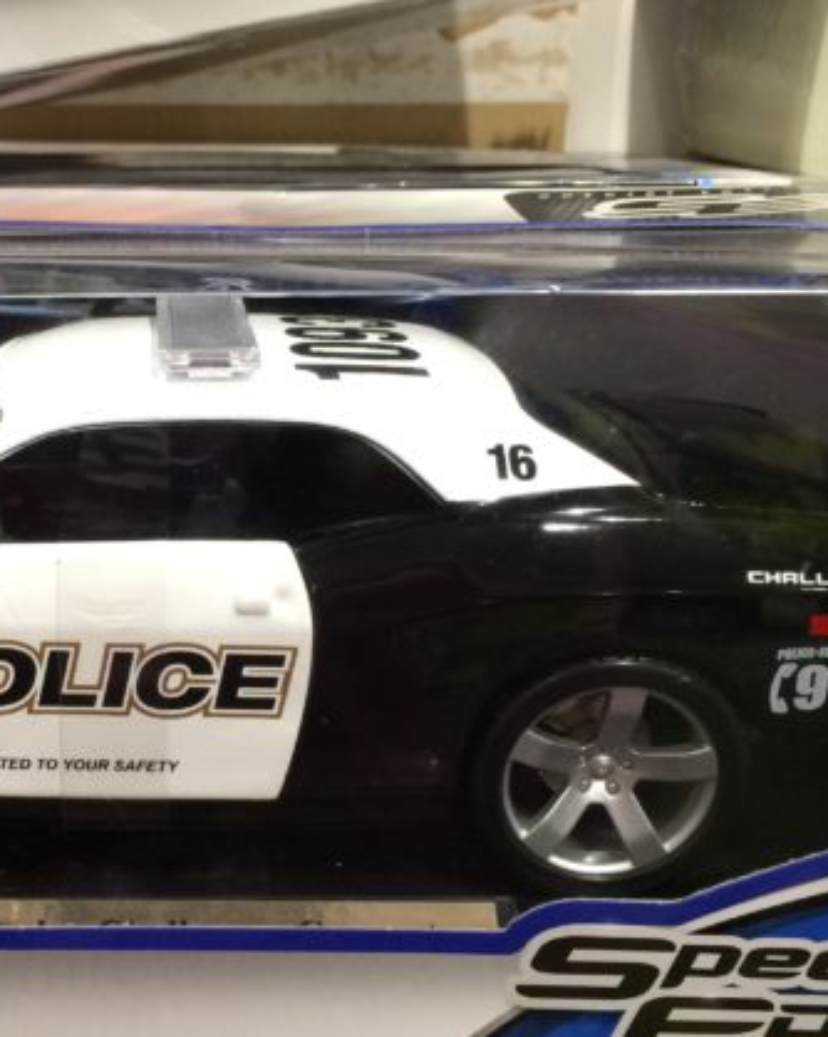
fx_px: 1594
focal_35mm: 52
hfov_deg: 28.5
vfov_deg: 36.0
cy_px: 588
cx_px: 166
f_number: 2.2
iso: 125
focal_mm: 4.15
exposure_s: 1/30
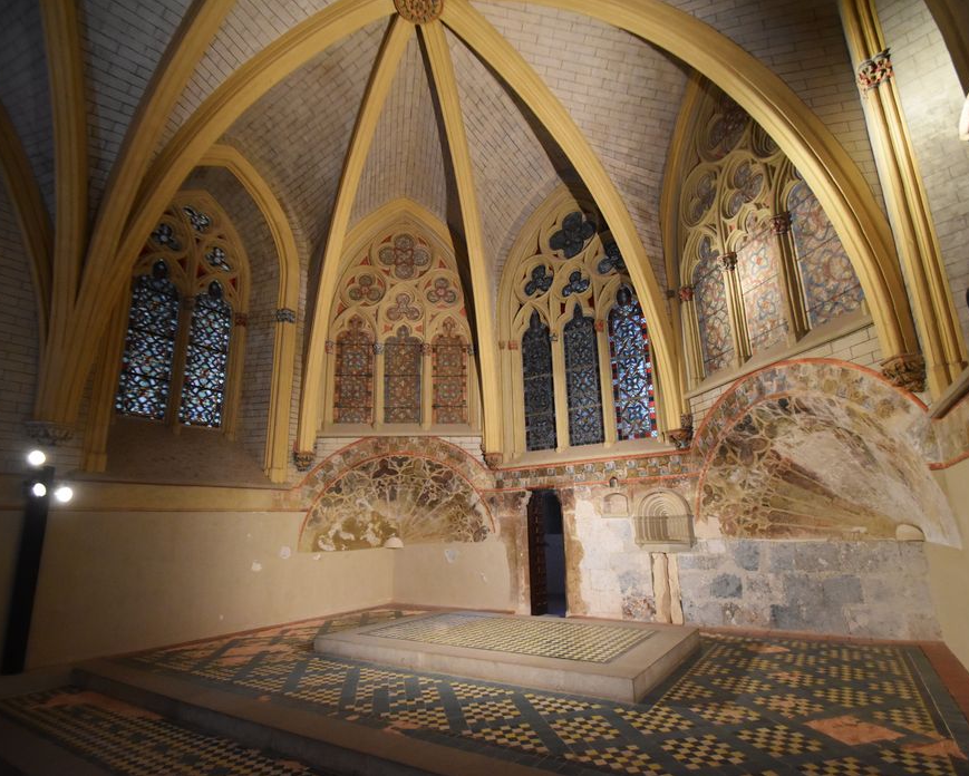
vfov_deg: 77.0
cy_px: 388
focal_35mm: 17
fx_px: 488
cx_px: 500
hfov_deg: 89.6
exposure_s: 1/60
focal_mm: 10
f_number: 3.5
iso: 2500
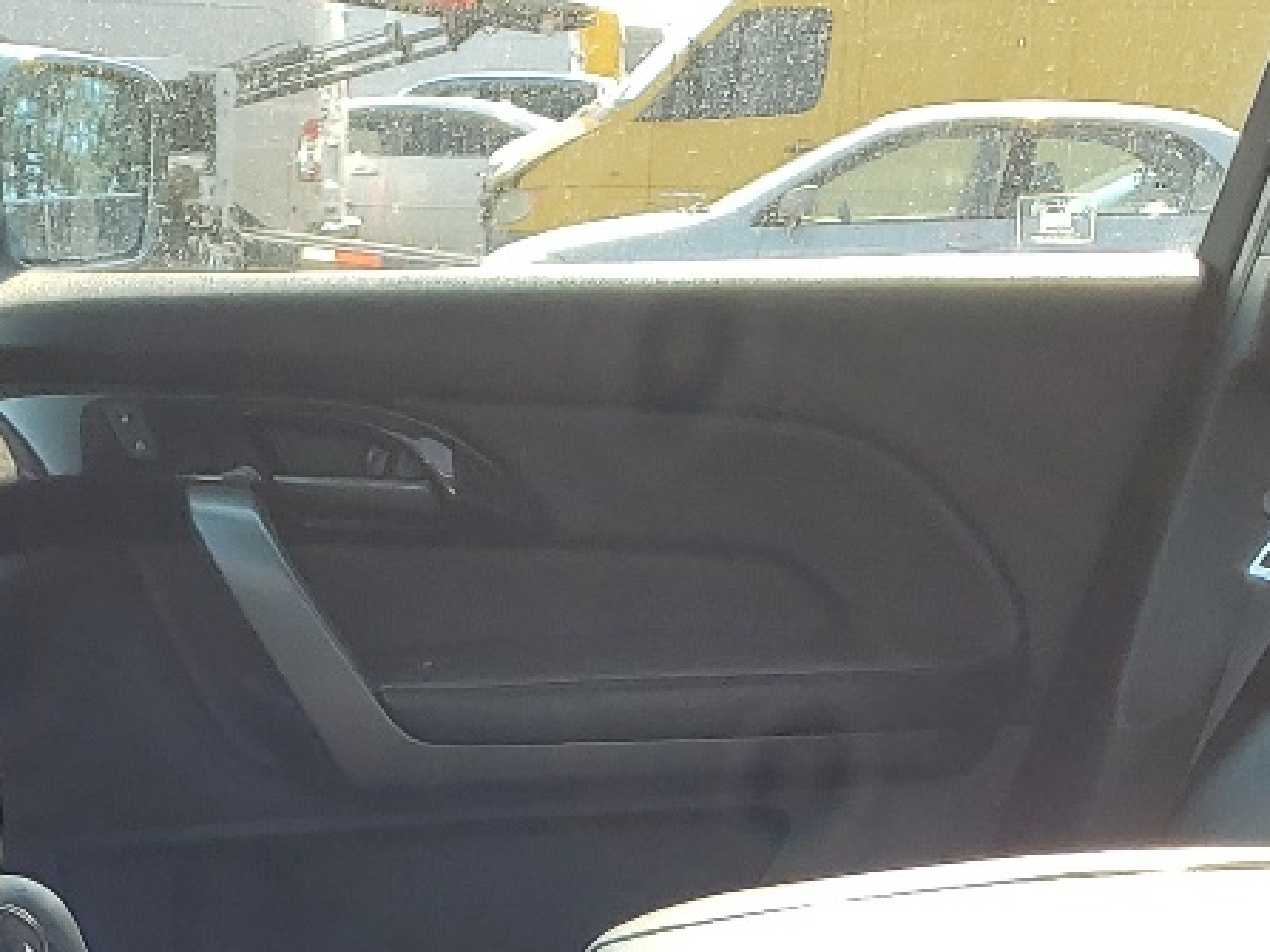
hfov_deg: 20.8
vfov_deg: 15.1
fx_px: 3411
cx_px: 241
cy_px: 1248
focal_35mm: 93
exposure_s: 1/714
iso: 50
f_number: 1.5
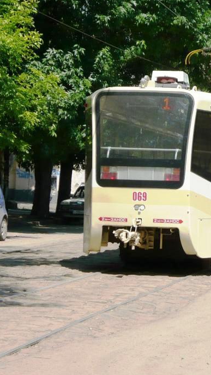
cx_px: 197
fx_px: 1323
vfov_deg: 16.1
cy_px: 172
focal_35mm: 133
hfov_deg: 9.1
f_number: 4.4
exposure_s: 1/640
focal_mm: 13.6
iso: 100
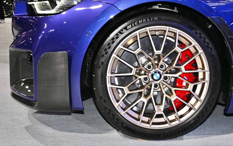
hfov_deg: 37.9
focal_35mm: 53
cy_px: 68
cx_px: 135
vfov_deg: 24.3
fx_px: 338
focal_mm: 29.5
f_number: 4
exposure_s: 1/60
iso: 320
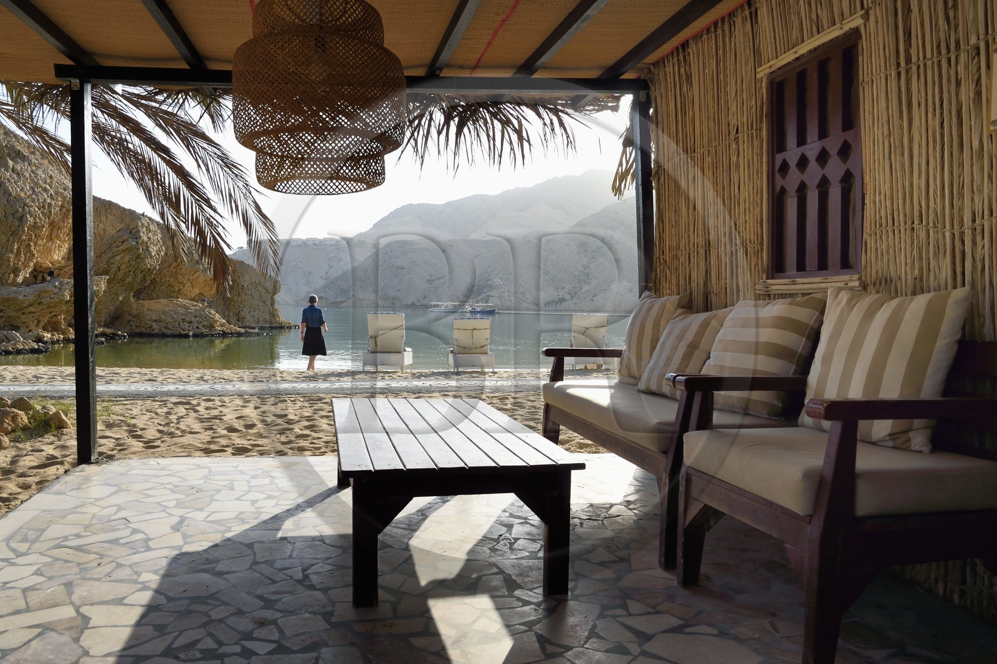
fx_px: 803
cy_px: 332
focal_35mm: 29
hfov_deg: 63.7
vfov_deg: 44.9
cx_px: 498
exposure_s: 1/200
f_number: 13
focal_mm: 29
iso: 200
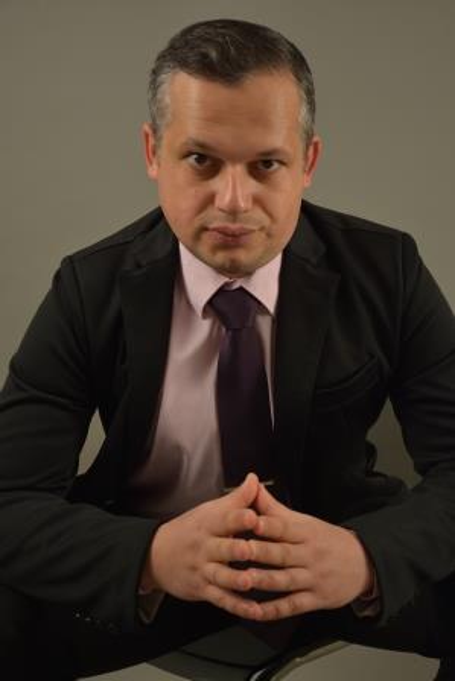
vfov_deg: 31.9
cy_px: 340
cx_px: 228
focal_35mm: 63
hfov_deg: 21.6
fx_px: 1193
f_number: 4.5
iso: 250
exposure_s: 1/60
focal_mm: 42
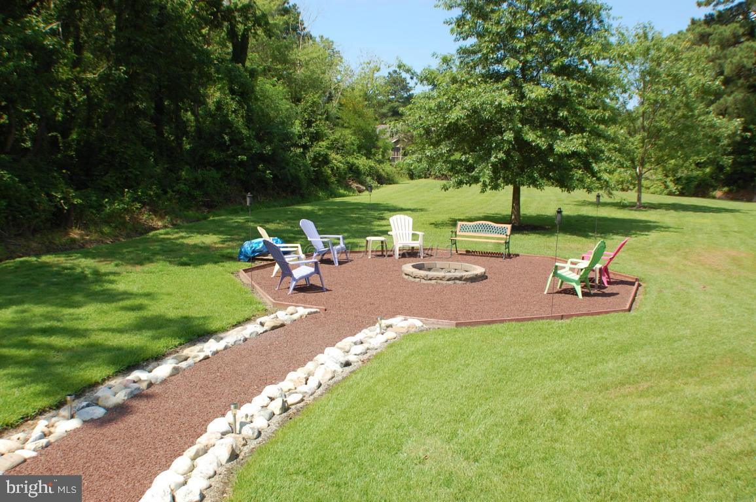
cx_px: 378
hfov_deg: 46.4
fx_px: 881
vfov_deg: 31.8
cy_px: 251
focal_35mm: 42
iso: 200
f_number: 8
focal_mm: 28
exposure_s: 1/250
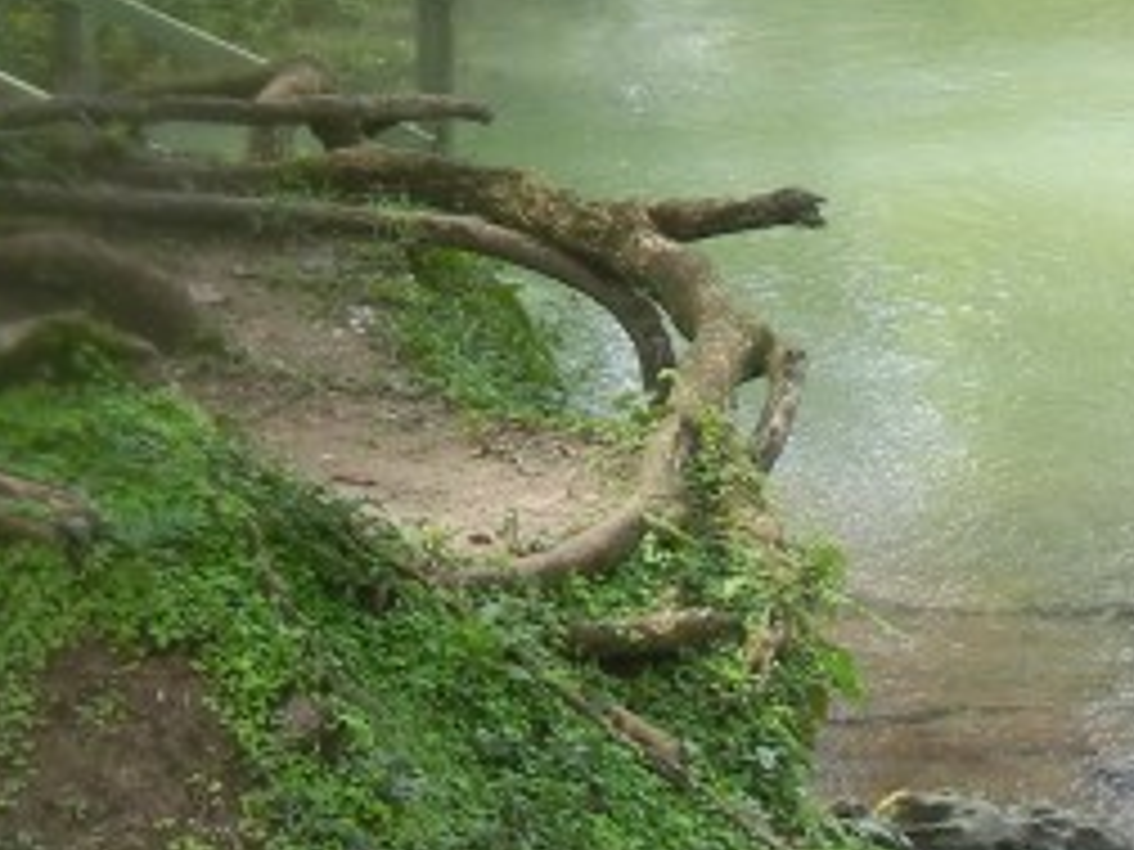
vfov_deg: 10.5
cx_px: 513
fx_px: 4521
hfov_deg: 14.3
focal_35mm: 138
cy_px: -337
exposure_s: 1/132
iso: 160
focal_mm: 6.2
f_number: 3.6
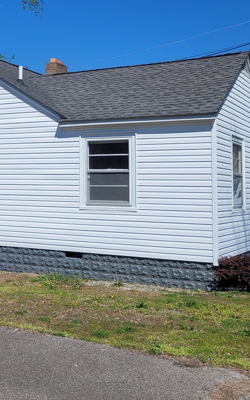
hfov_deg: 23.6
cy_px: 146
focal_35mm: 53
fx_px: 578
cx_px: 13
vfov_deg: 37.9
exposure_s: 1/4131
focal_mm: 5.4
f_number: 1.8
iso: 40
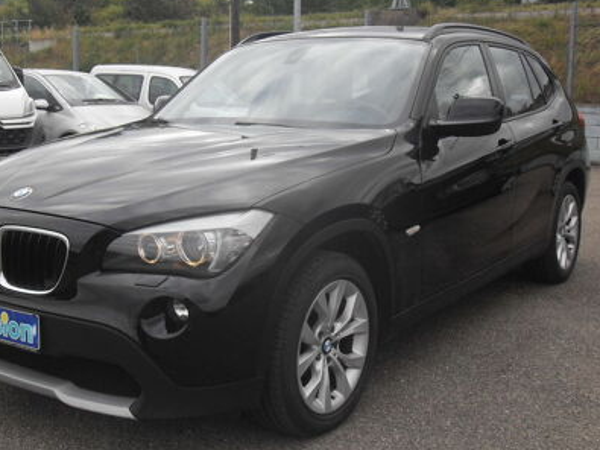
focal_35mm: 45
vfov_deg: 32.2
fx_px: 780
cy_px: 227
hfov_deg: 42.0
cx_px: 263
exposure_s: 1/350
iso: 80
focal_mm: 6.3
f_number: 2.8
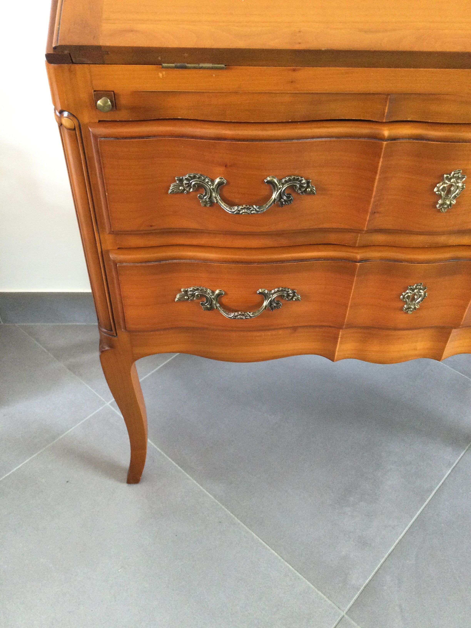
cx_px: 236
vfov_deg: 58.4
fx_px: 562
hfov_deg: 45.4
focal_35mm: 31
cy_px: 314
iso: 200
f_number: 2.4
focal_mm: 3.3
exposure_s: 1/20
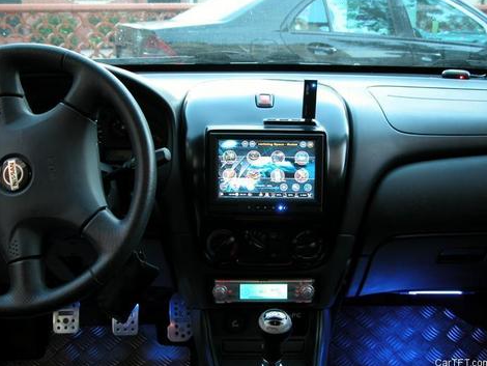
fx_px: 704
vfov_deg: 29.1
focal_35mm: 50
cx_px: 247
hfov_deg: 38.2
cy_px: 182
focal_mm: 12.7
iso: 104
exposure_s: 1/3.9
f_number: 3
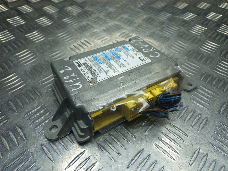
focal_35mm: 25
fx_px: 165
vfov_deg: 54.9
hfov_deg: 69.4
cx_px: 114
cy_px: 86
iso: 32
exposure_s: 1/100
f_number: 1.8
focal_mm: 4.6
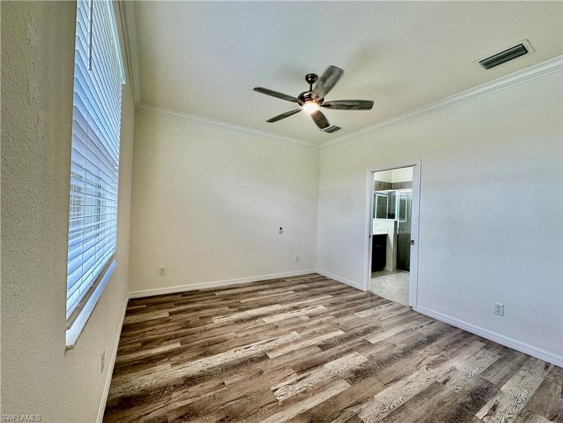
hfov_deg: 102.1
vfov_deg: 85.7
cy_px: 212
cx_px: 282
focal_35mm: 14
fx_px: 228
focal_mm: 2.22
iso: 160
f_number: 2.2
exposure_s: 1/120
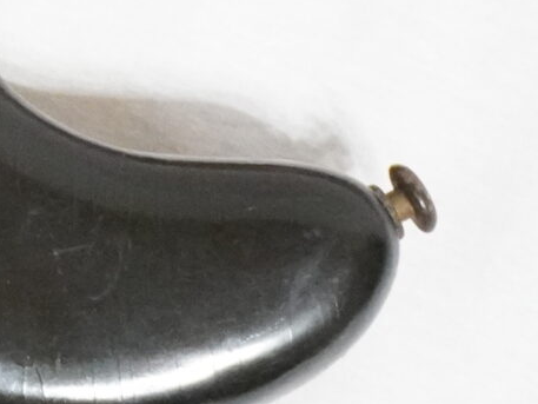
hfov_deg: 4.9
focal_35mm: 388
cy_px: -243
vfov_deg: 3.8
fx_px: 6032
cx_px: -968
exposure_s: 1/40
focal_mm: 48
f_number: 5.6
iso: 6400
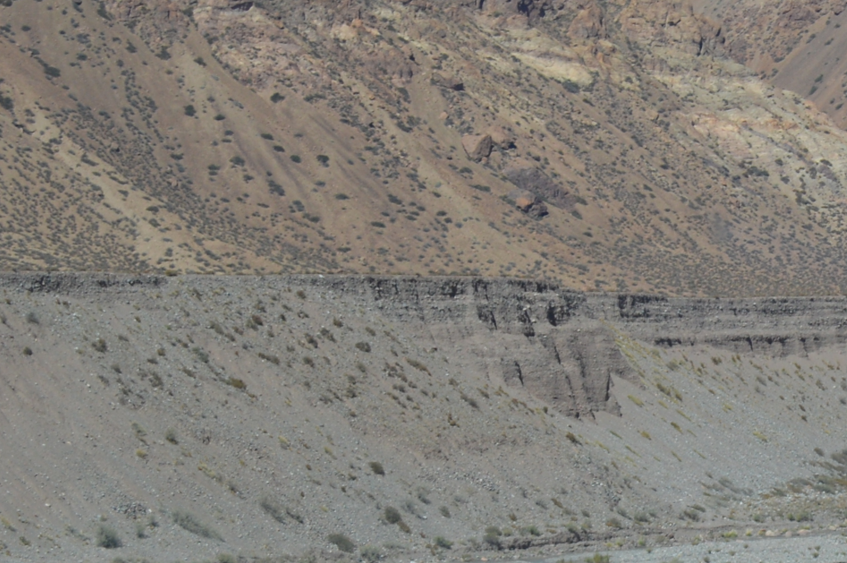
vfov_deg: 8.5
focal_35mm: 157
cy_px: -347
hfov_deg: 12.1
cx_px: 1466
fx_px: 3691
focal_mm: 26
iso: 100
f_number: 8
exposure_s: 1/250
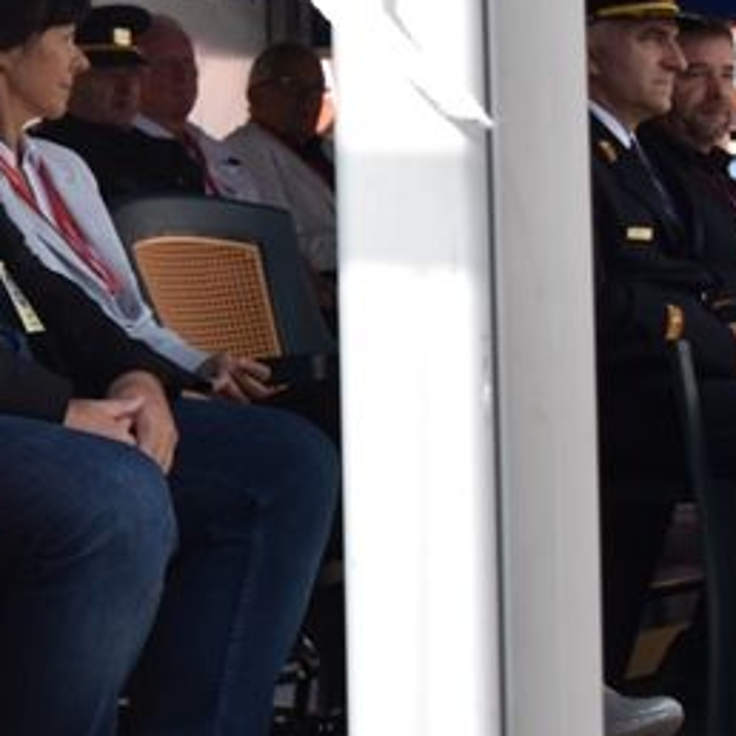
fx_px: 3048
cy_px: 230
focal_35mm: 127
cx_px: -685
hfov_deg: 12.3
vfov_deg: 13.7
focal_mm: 25
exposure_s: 1/160
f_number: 8
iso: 100
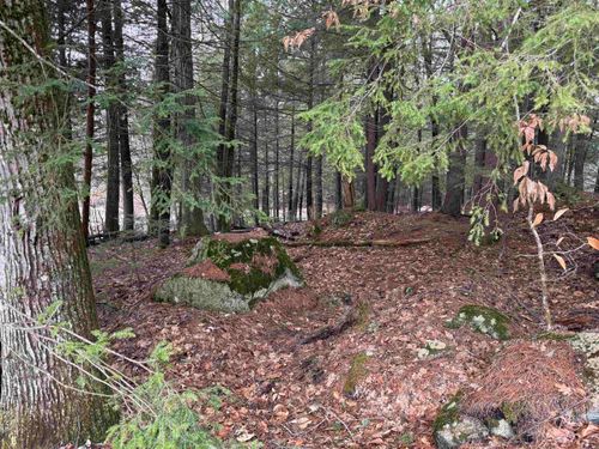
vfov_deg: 56.8
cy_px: 224
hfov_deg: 71.6
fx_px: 415
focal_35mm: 24
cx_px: 300
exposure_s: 1/121
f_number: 1.78
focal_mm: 6.76
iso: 160
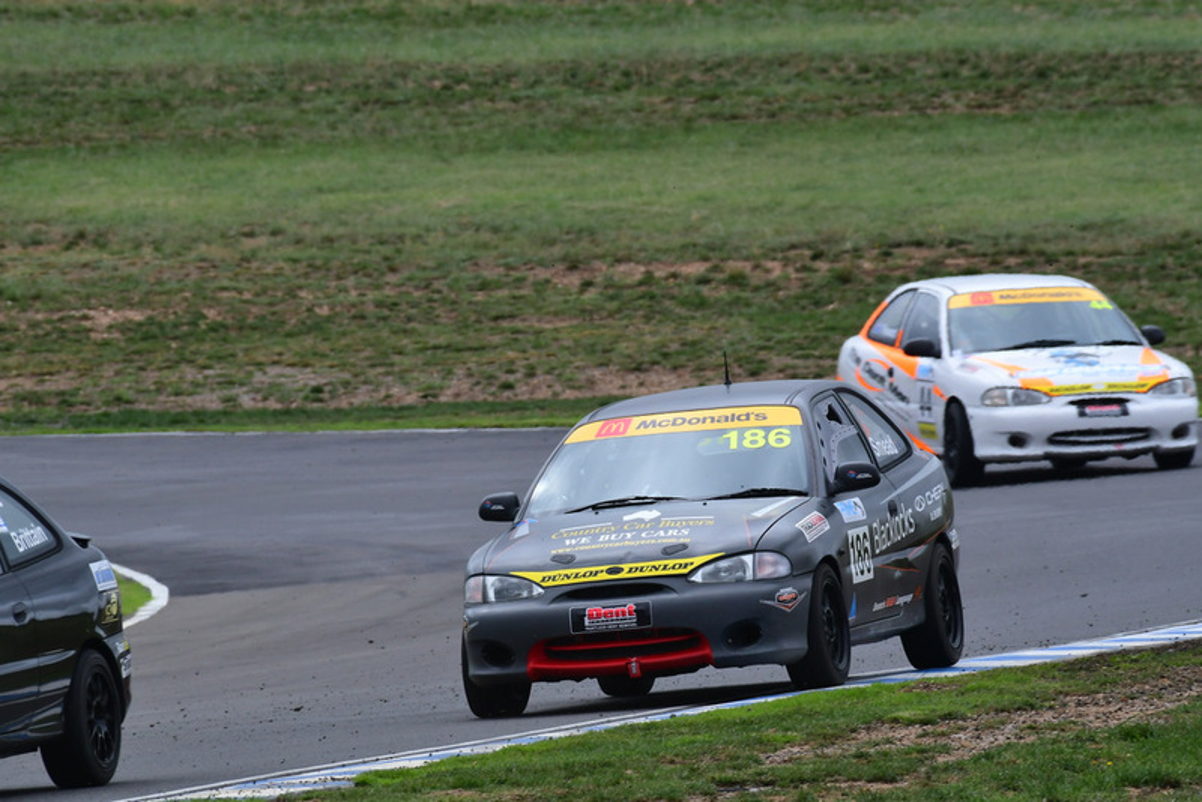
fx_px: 25049
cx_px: 601
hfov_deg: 2.7
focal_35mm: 750
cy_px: 401
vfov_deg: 1.8
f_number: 13
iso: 640
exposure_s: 1/640
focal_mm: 500
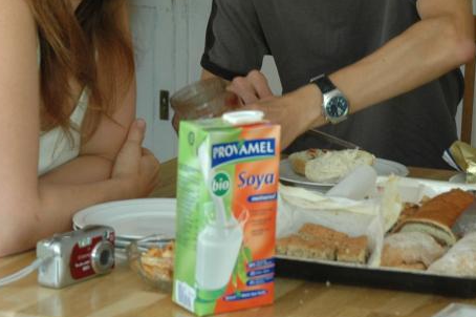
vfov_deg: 8.6
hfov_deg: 13.0
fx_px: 2088
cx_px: 355
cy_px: -27
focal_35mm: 158
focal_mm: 44
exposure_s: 1/30
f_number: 4.5
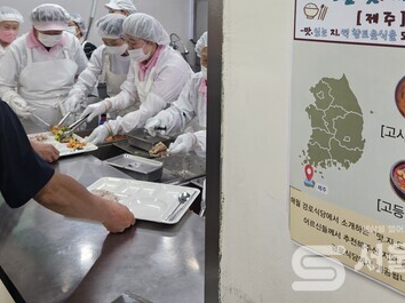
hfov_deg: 47.9
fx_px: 456
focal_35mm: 39
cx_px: 194
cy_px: 55
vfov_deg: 35.4
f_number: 1.8
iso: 125
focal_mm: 5.4
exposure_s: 1/120
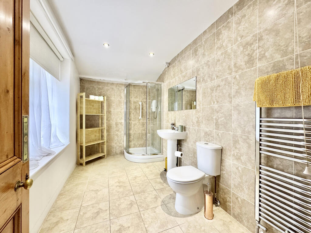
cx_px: 156
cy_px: 116
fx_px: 126
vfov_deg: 85.7
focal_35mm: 14
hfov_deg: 102.1
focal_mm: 2.22
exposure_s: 1/100
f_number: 2.2
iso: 250
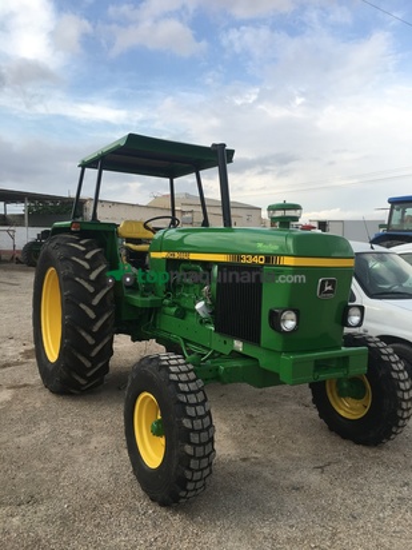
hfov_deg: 48.2
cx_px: 206
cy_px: 275
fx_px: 460
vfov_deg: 61.7
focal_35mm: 29
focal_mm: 4.15
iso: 25
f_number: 2.2
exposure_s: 1/582
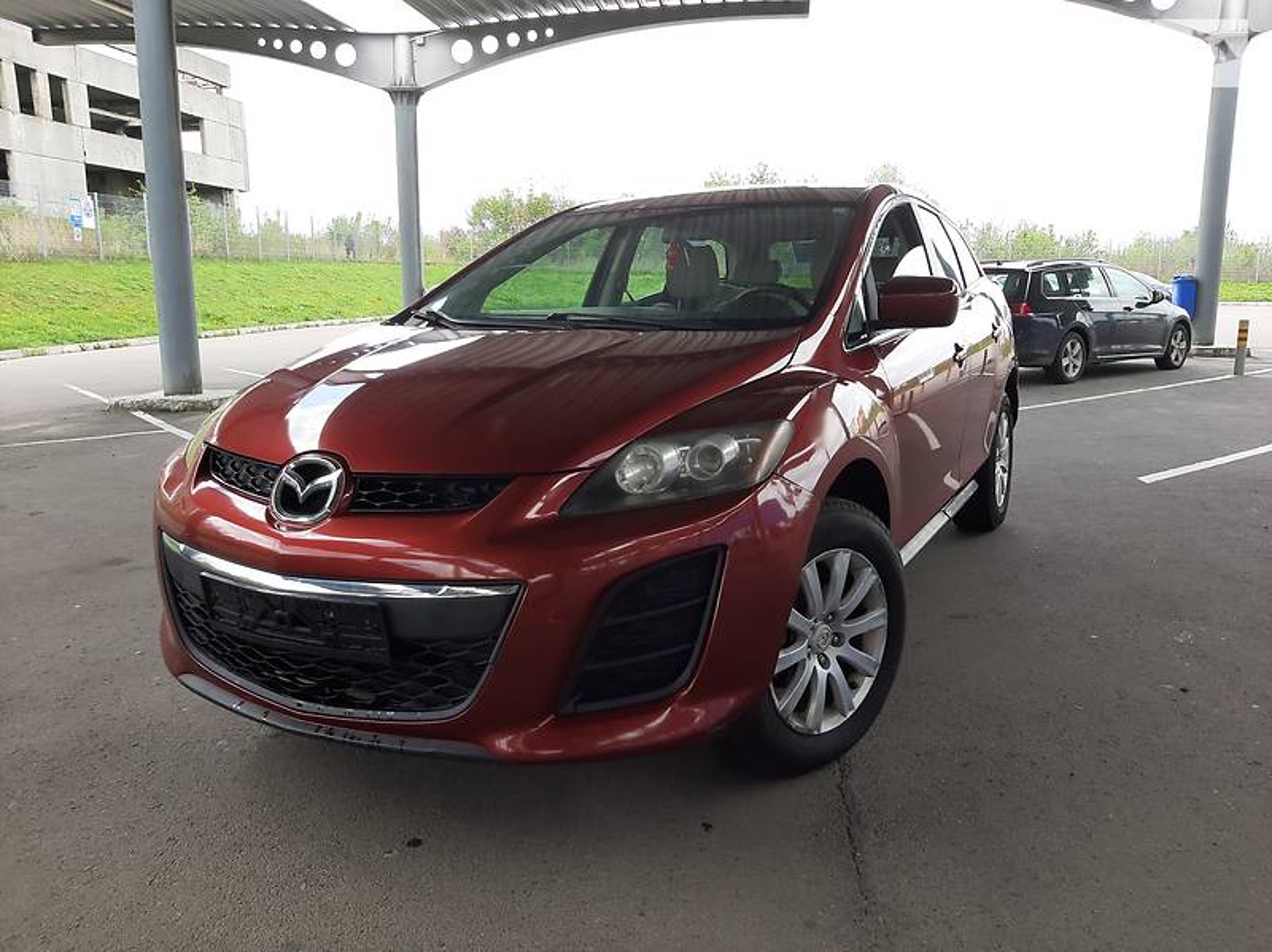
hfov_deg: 67.3
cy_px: 476
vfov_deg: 53.0
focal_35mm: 26
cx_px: 636
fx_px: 955
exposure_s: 1/203
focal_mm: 3.9
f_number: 1.7
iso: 40
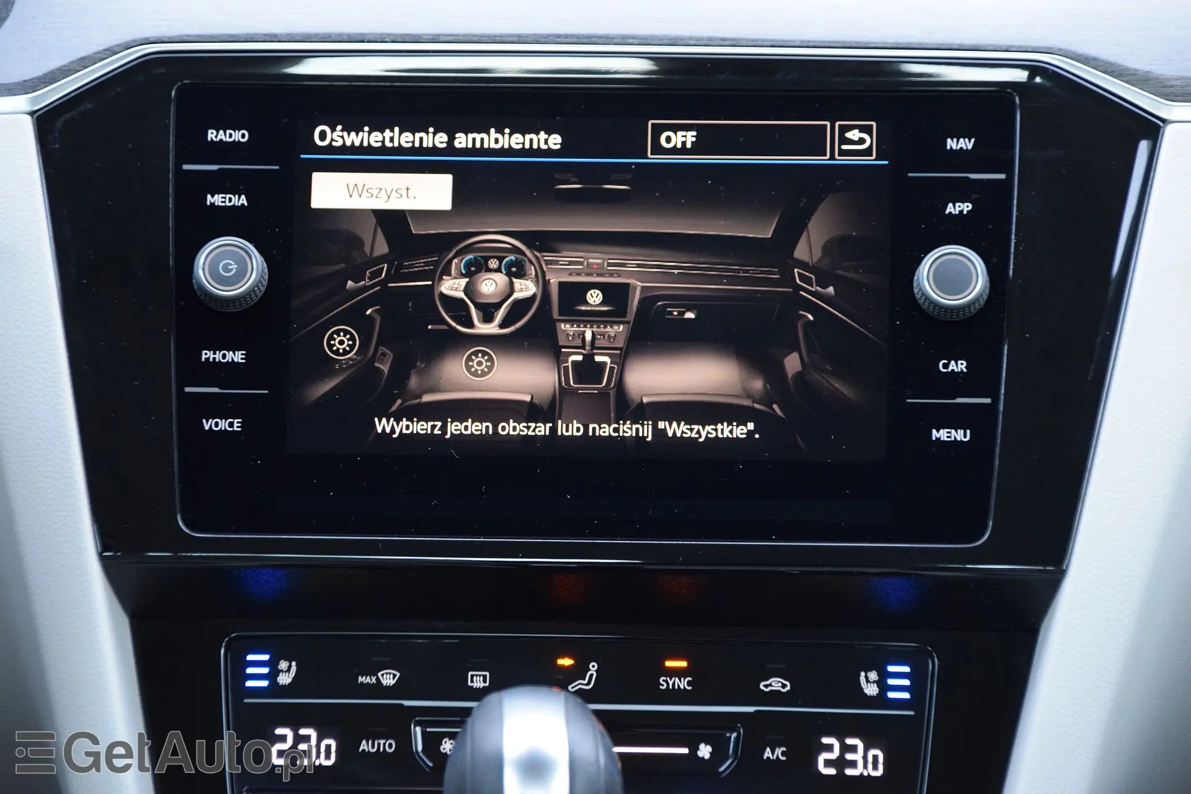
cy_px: 397
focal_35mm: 147
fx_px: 4863
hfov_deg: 14.0
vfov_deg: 9.3
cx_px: 596
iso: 1600
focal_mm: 98
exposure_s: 1/60
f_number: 5.6
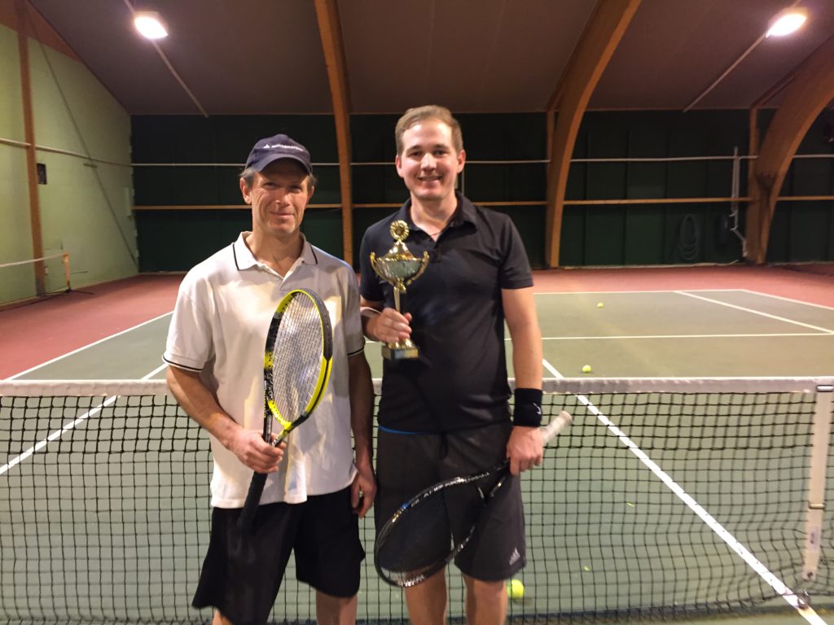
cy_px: 312
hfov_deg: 61.7
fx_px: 699
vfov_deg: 48.2
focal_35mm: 29
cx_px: 417
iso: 160
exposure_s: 1/33
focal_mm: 4.15
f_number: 2.2
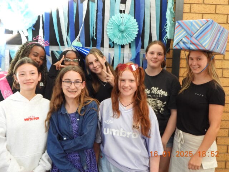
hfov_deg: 60.0
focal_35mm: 30
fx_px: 198
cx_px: 114
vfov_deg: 46.8
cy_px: 86
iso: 400
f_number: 4.5
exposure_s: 1/15
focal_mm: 5.4
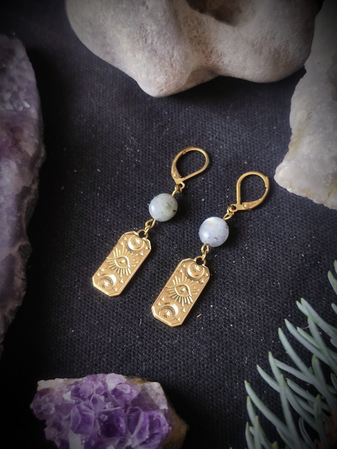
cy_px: 224
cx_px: 168
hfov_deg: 31.5
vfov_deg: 41.2
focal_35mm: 46
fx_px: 597
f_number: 1.65
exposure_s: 1/25
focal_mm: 6.19
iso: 125
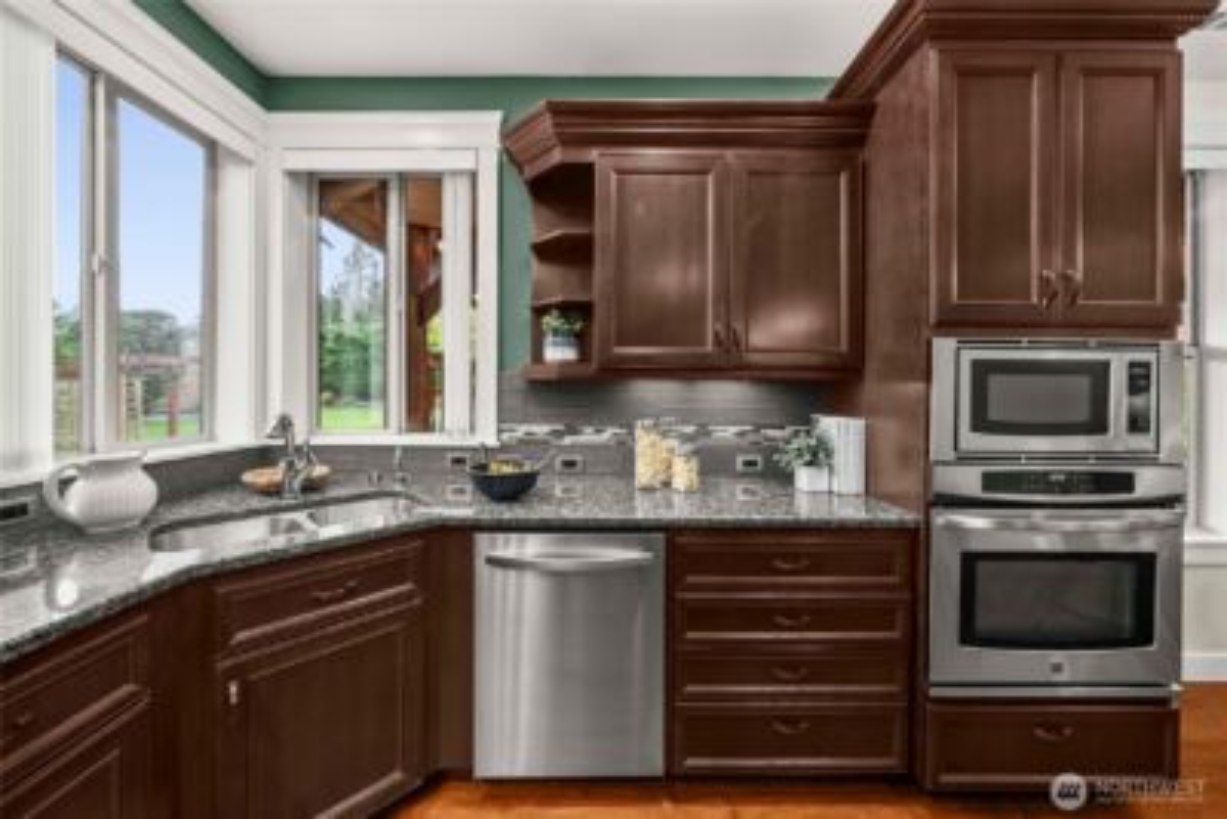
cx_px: 614
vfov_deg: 90.1
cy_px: 410
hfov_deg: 112.6
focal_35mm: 12
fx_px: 409
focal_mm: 12
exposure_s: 1/3
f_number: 7.1
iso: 1000
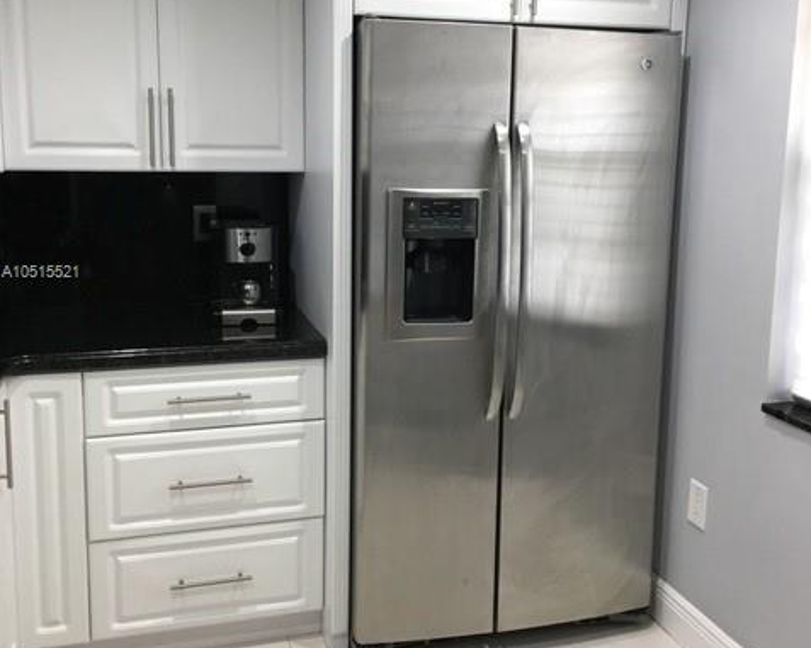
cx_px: 406
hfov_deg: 48.0
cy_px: 274
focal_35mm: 38
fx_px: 912
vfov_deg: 39.0
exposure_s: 1/30
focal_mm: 4.15
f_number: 2.2
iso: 100
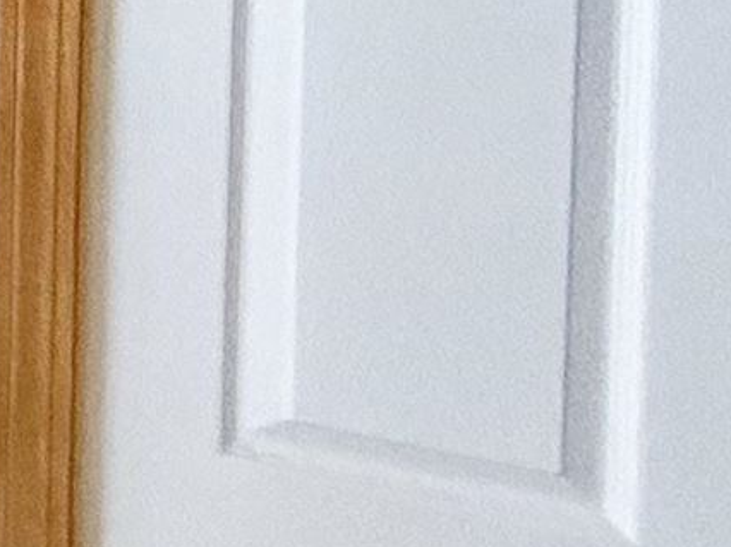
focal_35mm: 101
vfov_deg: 10.6
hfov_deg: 10.3
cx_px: -1670
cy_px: -1049
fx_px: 2132
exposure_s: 1/120
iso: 320
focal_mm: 2.22
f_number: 2.2
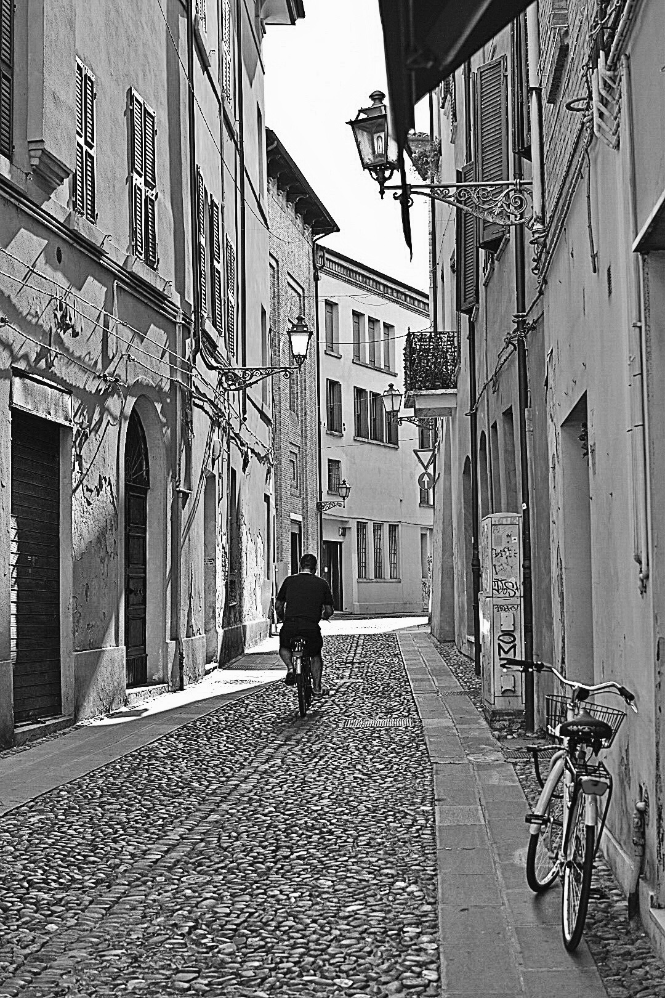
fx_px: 1455
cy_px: 499
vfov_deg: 37.9
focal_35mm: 52
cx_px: 332
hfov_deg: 25.8
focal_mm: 35
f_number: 4
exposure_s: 1/1000
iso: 320
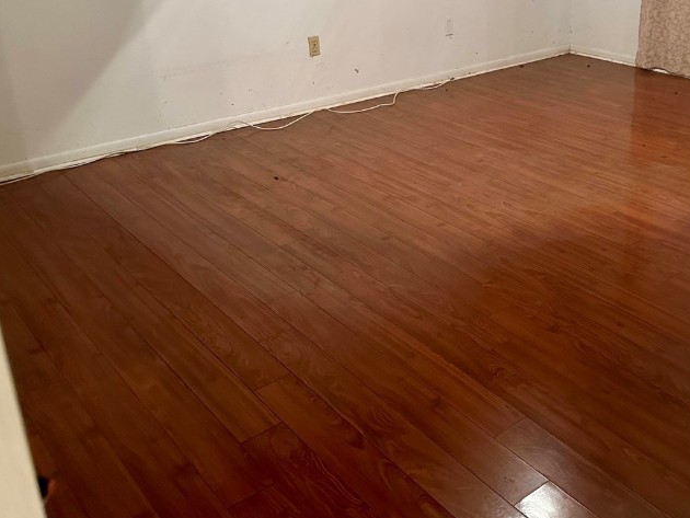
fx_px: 778
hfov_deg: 46.9
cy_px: 149
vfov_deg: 36.2
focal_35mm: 39
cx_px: 472
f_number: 1.78
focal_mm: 6.86
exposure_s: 1/40
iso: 640
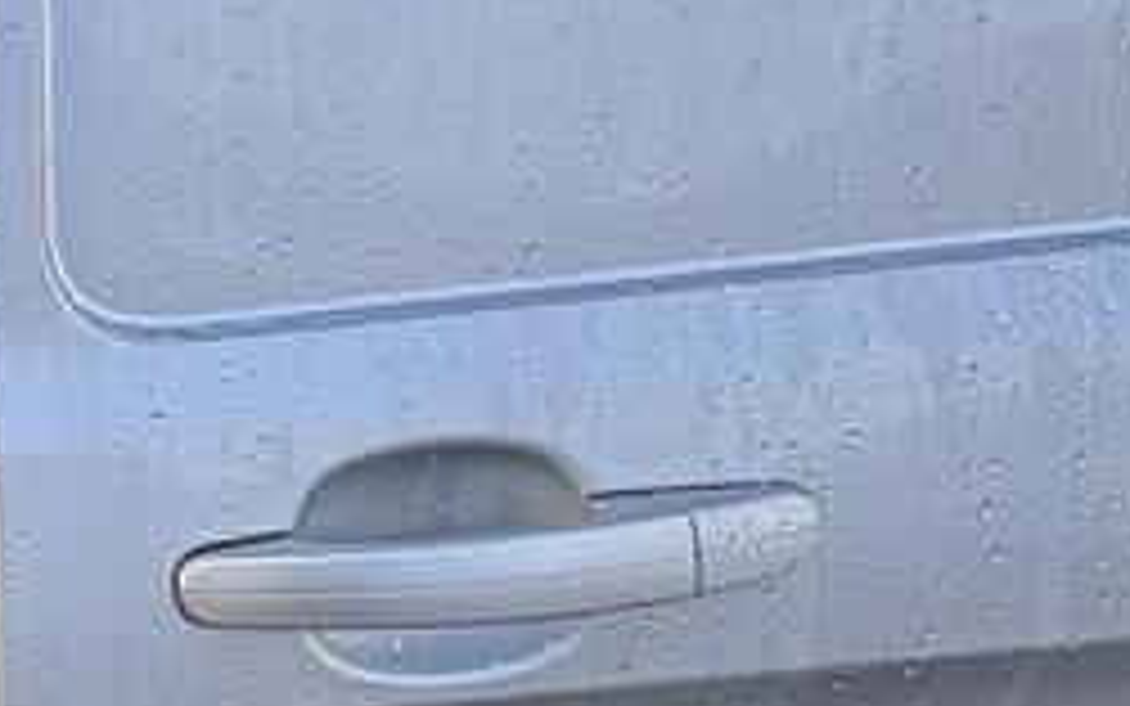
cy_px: 310
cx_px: -788
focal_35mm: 53
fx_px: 1633
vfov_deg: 24.4
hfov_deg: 23.8
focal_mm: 2.22
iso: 40
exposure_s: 1/99
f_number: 2.2
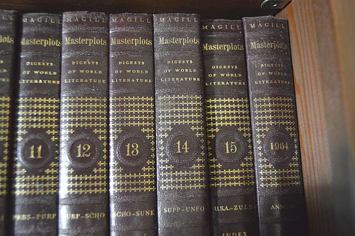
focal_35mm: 36
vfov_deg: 36.8
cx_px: 178
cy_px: 118
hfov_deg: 53.2
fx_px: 355
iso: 3200
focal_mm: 24
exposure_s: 1/50
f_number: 3.8
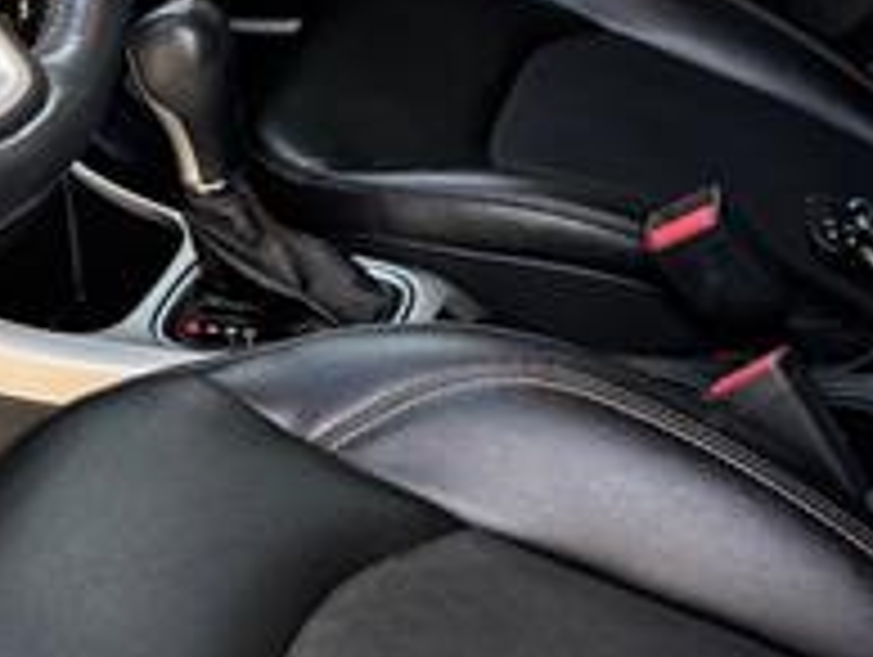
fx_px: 1995
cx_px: 626
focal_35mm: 79
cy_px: -310
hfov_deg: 24.5
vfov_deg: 17.0
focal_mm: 6.76
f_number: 1.78
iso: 200
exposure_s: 1/203
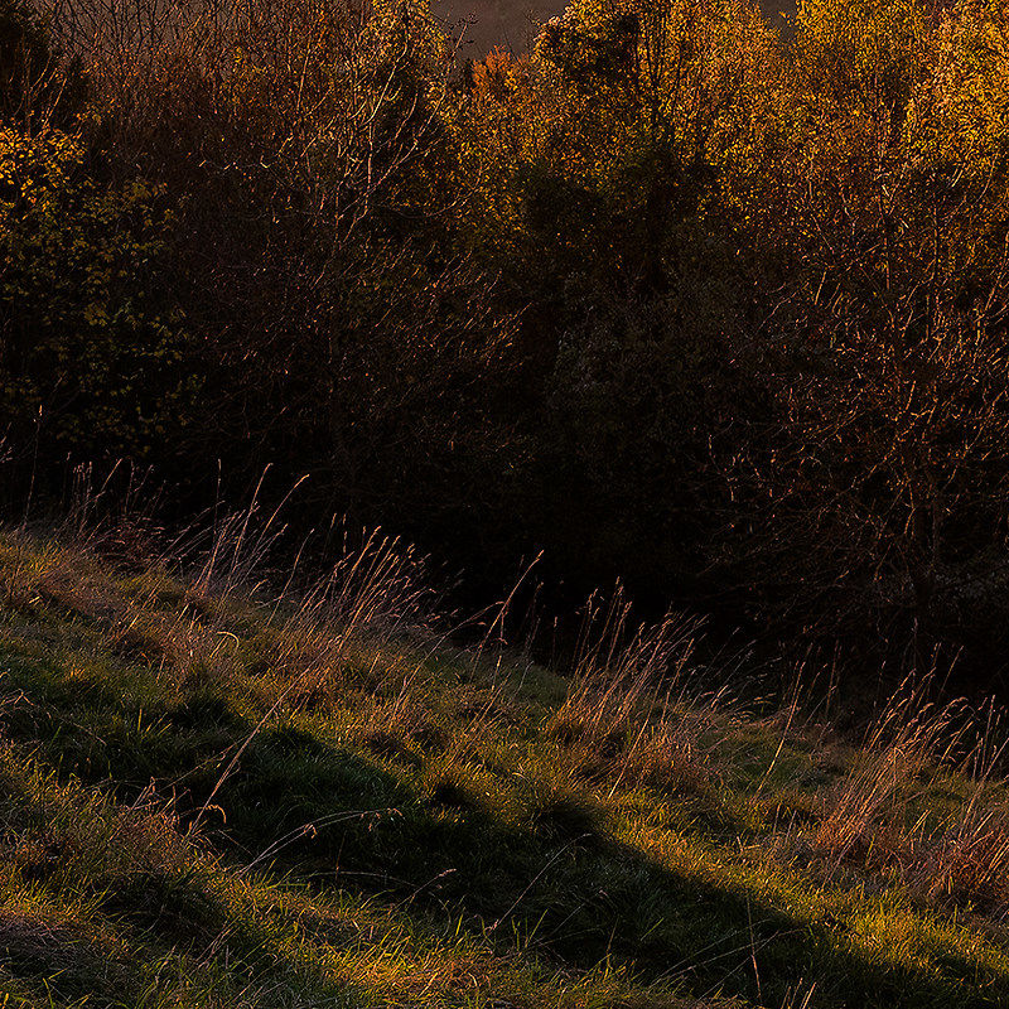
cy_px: 69
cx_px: 493
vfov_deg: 16.8
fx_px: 3364
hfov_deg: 17.1
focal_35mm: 102
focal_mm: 40
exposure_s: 1/800
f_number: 5
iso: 640
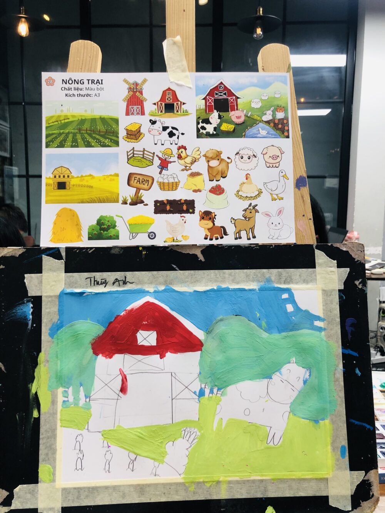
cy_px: 256
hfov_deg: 49.8
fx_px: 415
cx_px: 192
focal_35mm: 28
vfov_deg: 63.4
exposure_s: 1/33
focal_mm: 4
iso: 25
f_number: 1.8
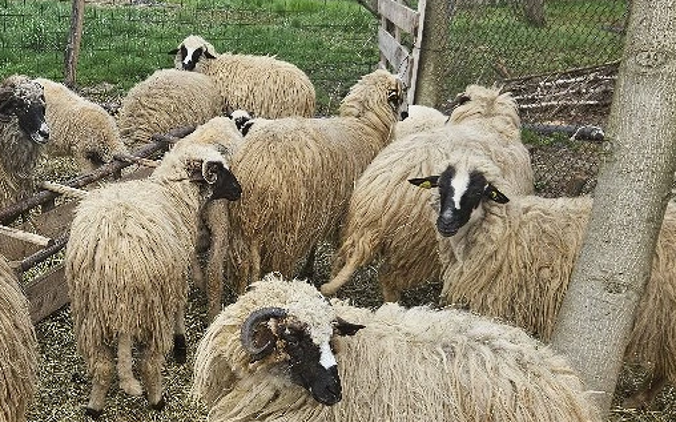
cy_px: 228
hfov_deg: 40.7
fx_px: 884
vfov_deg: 26.8
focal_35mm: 48
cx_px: 172
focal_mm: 5.4
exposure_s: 1/435
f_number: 1.8
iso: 25
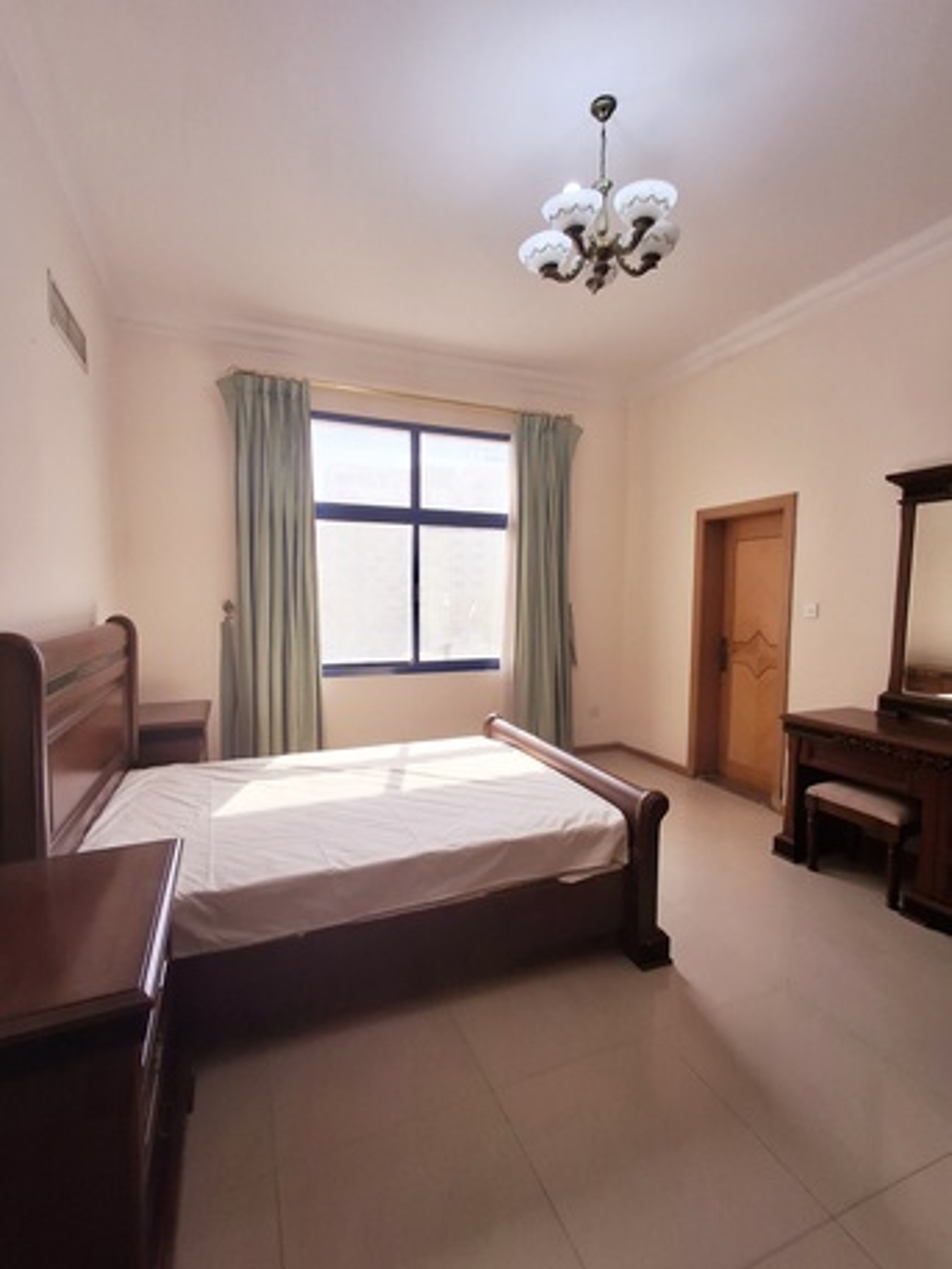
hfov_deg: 78.1
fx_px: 586
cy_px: 634
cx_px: 476
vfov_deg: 94.5
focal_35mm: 16
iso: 40
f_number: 2.2
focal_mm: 1.64
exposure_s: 1/164
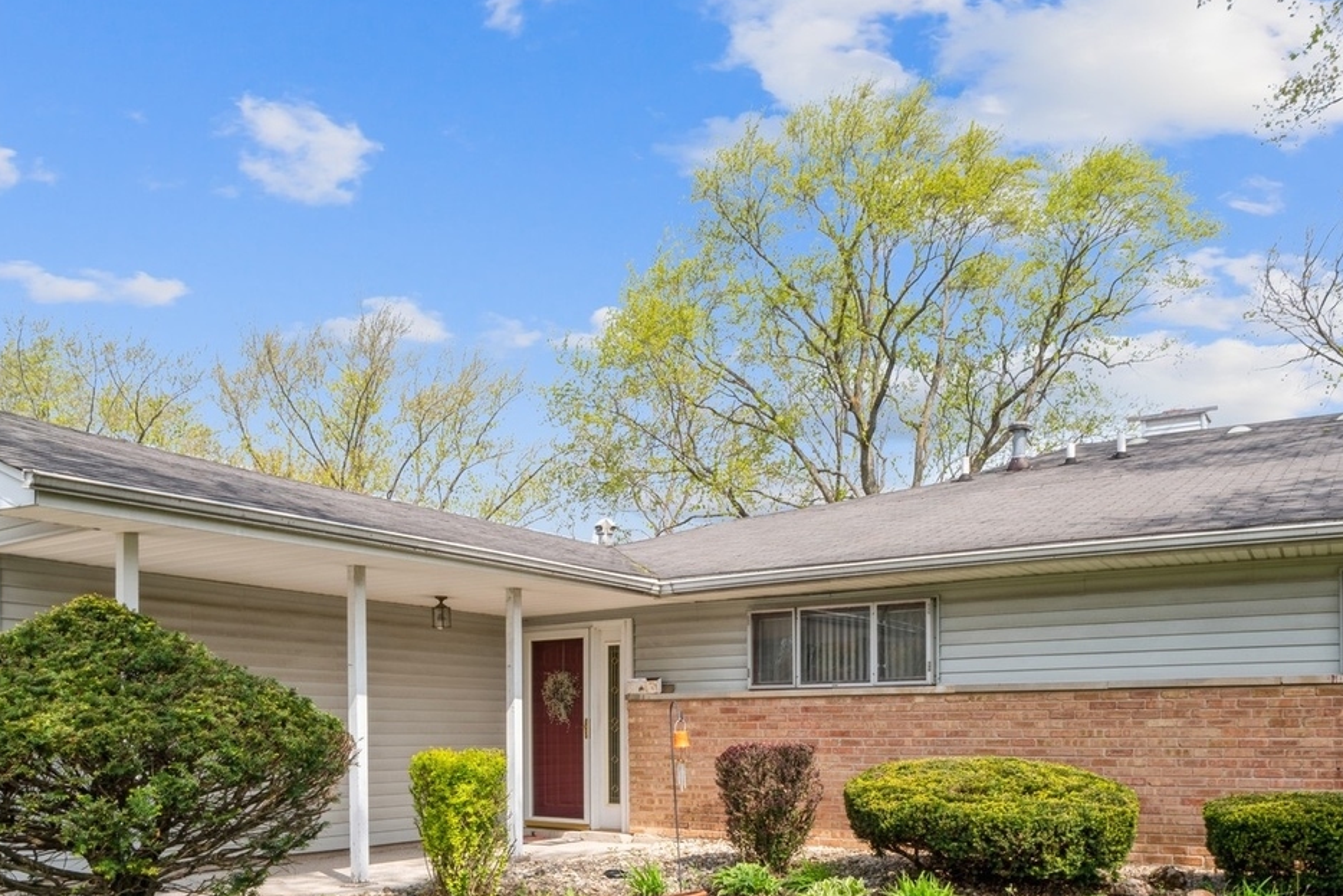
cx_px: 806
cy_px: 721
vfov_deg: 46.9
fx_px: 970
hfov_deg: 68.7
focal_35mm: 26
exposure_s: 1/20
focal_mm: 15
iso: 100
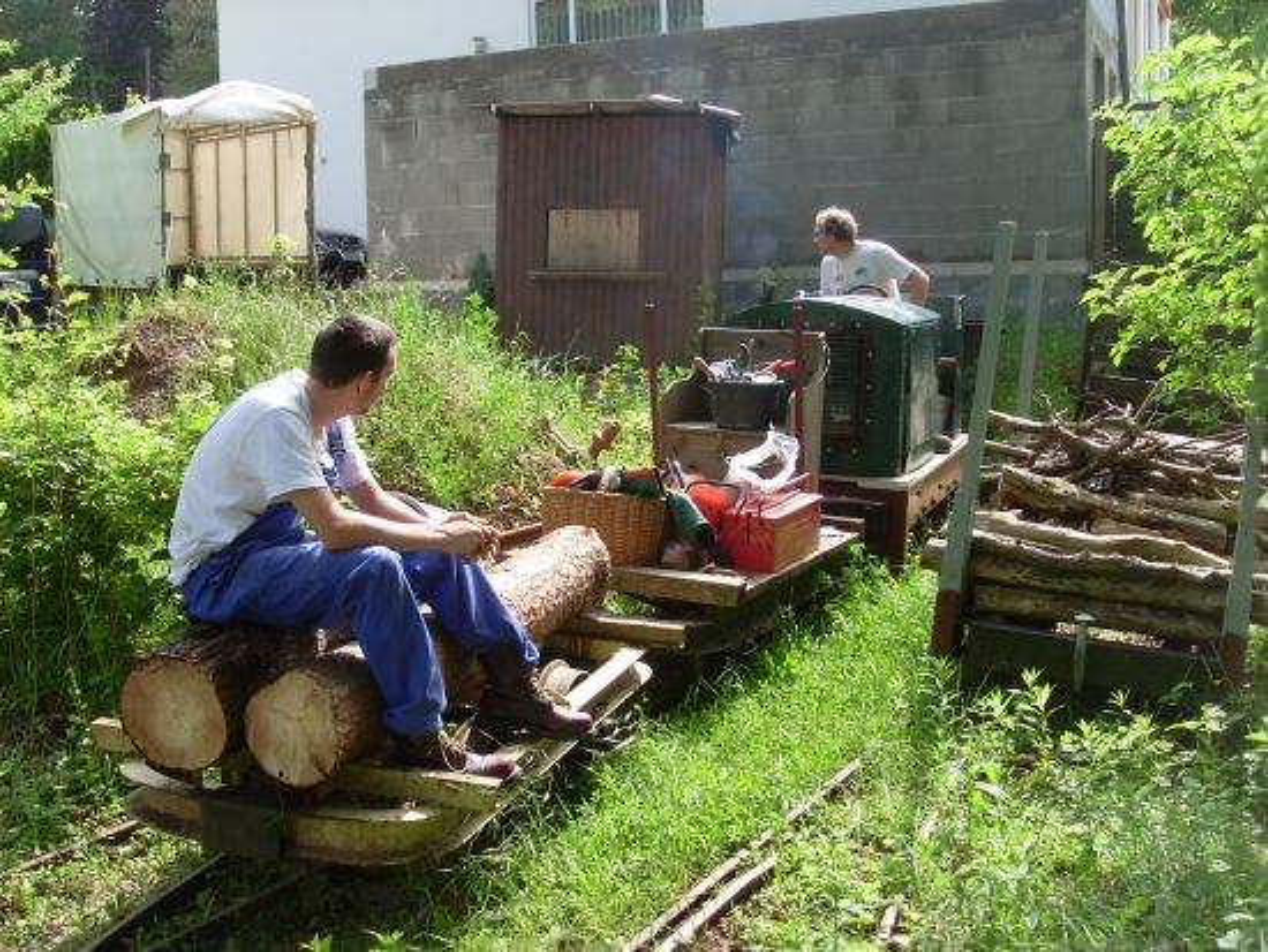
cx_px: 634
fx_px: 1393
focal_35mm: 38
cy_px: 476
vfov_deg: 37.7
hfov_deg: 49.0
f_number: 3
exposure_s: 1/250
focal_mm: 6.3
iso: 80
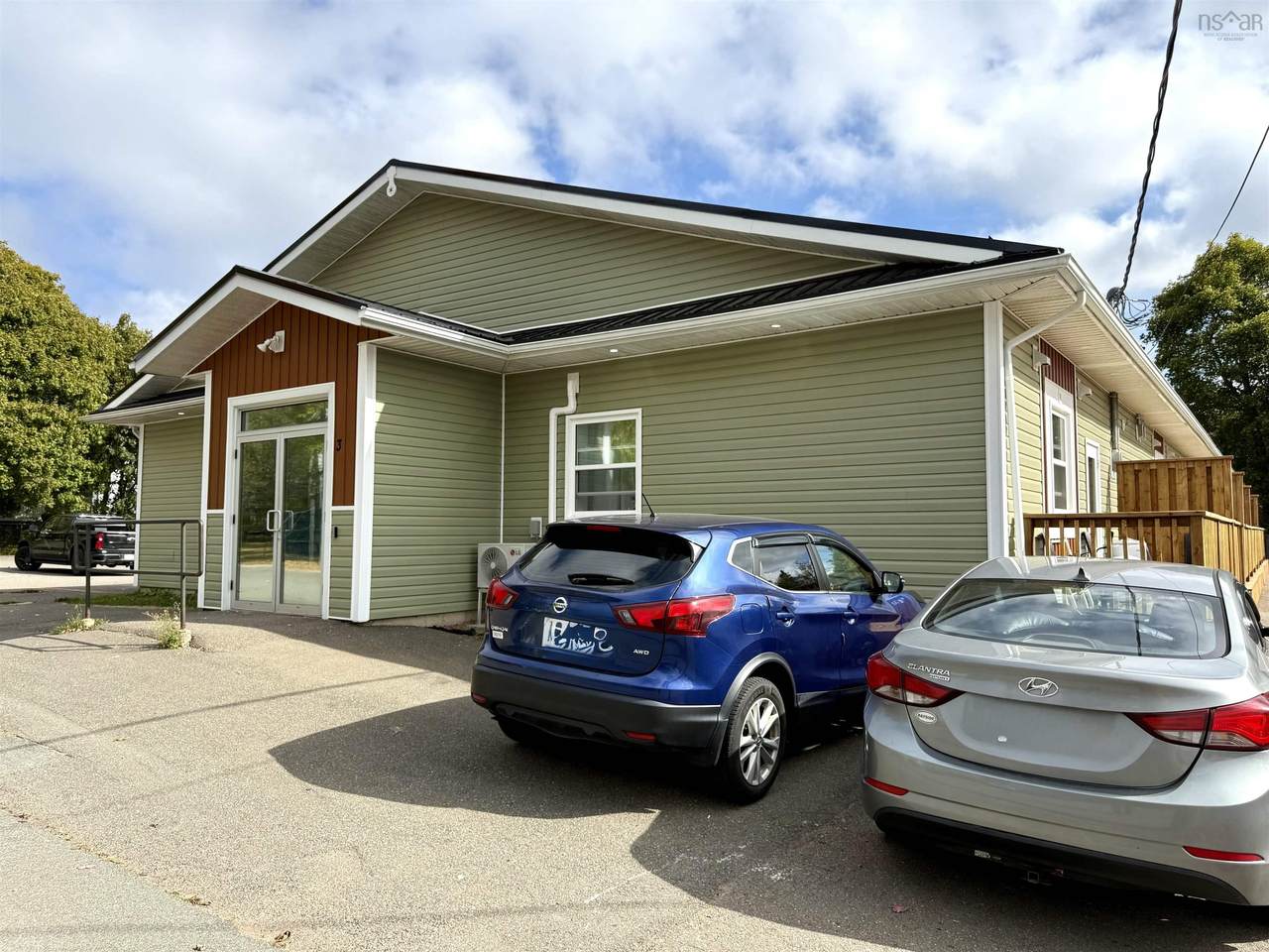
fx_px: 880
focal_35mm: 24
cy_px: 476
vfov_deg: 56.8
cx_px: 634
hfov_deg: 71.6
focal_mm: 6.76
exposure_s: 1/3953
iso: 80
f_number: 1.78
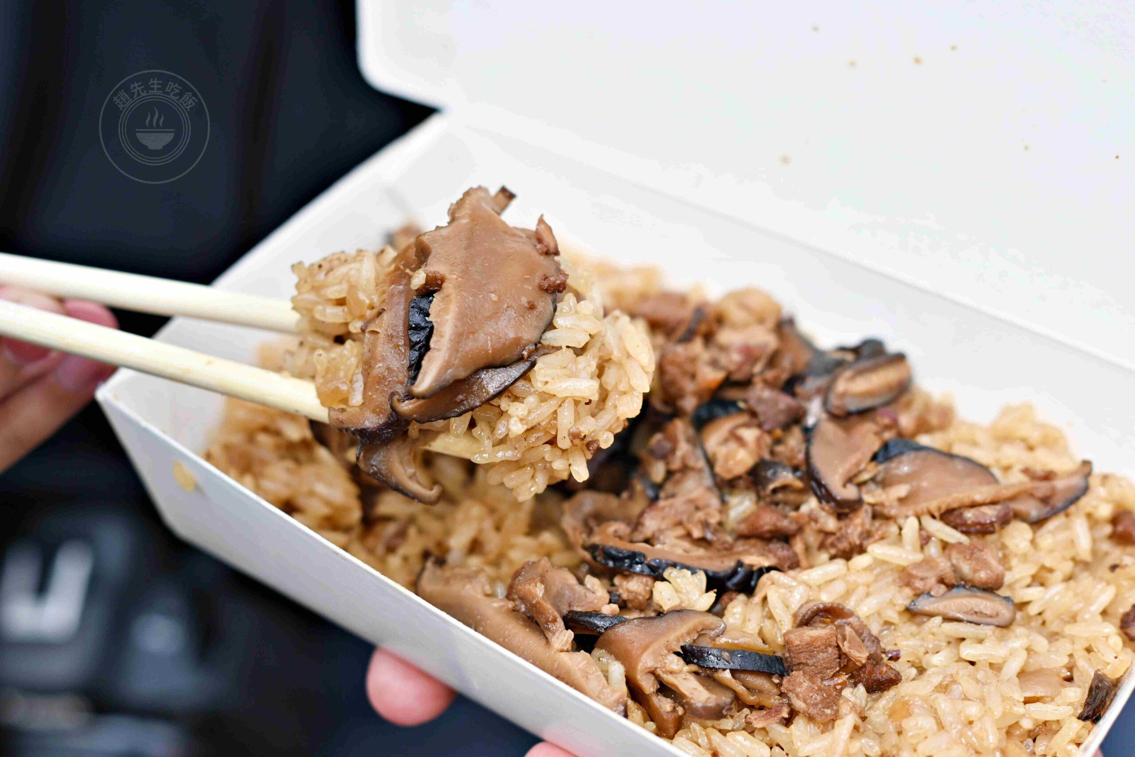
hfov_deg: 27.0
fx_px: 2365
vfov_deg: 18.2
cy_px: 378
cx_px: 568
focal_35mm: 75
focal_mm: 50
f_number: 3.2
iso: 100
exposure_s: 1/1000
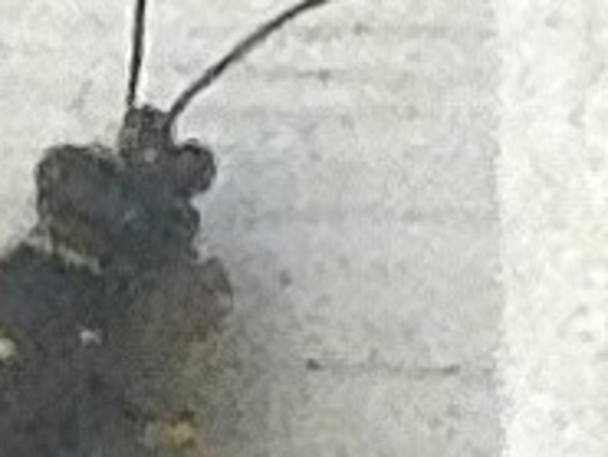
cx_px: 54
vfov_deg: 1.3
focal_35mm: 1138
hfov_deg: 1.7
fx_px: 20001
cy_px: 682
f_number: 5.5
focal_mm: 53.7
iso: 220
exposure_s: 1/250
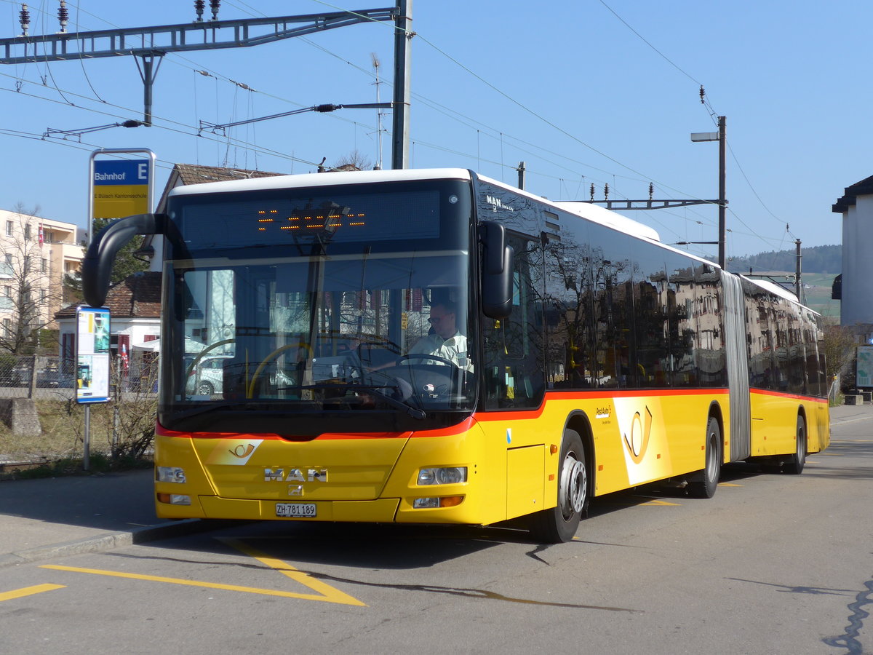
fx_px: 1564
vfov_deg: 23.7
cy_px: 328
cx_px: 436
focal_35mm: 62
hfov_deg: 31.2
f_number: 3.7
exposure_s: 1/1000
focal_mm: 12.7
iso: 80
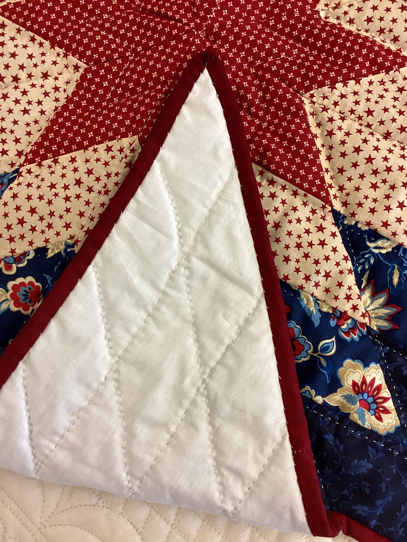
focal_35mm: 31
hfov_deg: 45.4
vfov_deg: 58.4
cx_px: 204
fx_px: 486
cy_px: 271
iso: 125
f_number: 2.4
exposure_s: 1/60
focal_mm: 3.3
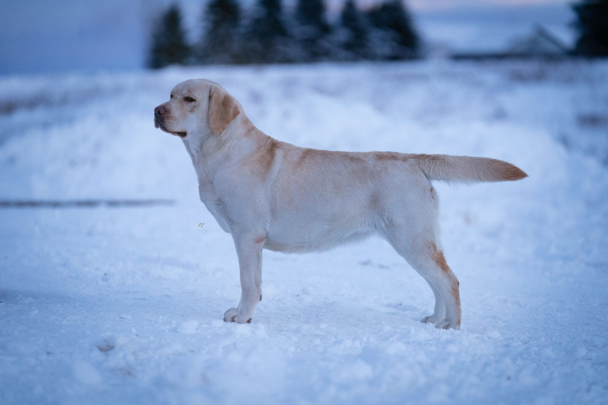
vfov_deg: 9.7
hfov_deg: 14.4
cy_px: 202
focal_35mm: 142
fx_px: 2398
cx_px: 304
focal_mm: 142
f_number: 3.2
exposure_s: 1/6400
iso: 4000
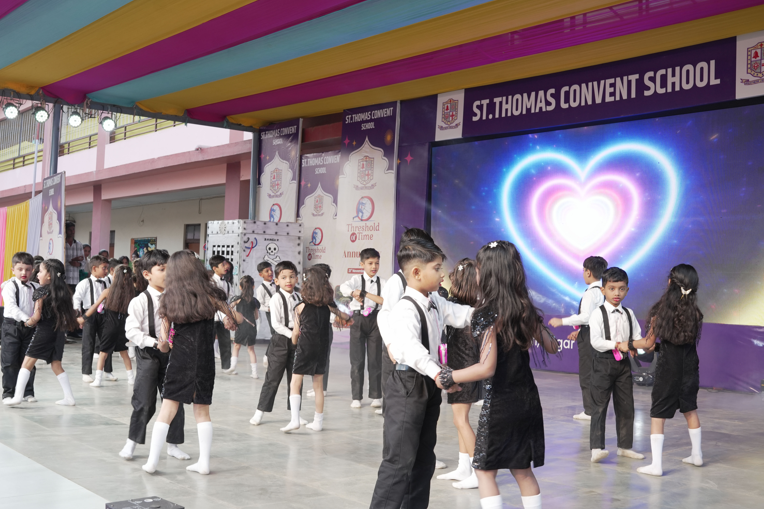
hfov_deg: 45.4
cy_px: 249
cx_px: 371
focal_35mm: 43
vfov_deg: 31.2
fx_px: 913
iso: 640
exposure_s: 1/100
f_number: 5.6
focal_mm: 35
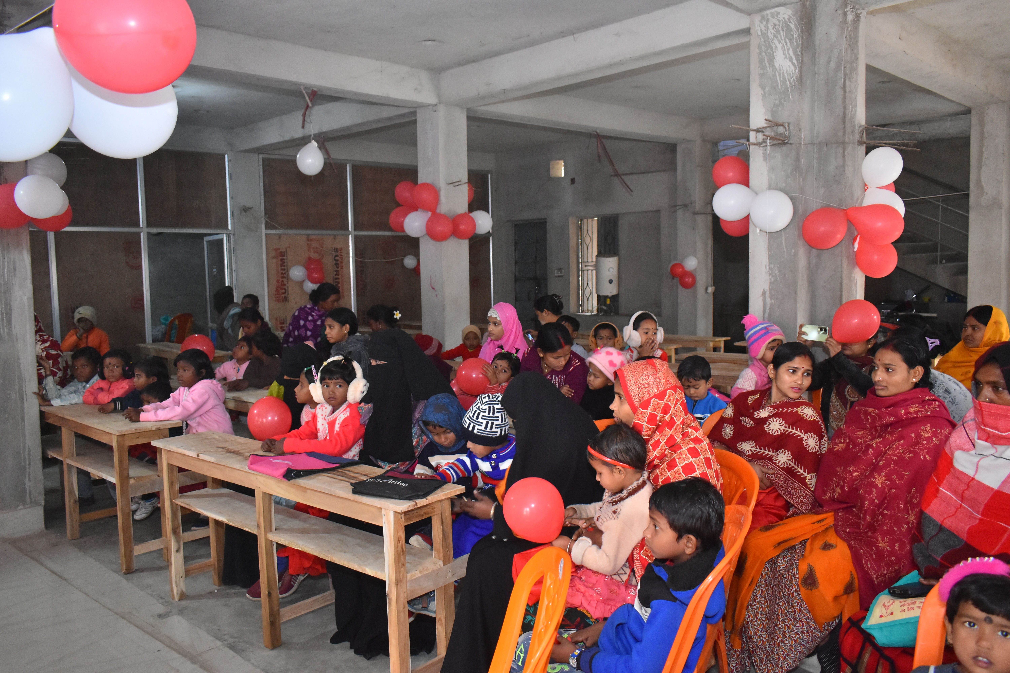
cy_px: 336
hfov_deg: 67.4
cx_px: 505
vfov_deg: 47.9
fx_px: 757
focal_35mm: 27
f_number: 3.5
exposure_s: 1/100
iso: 1600
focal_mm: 18
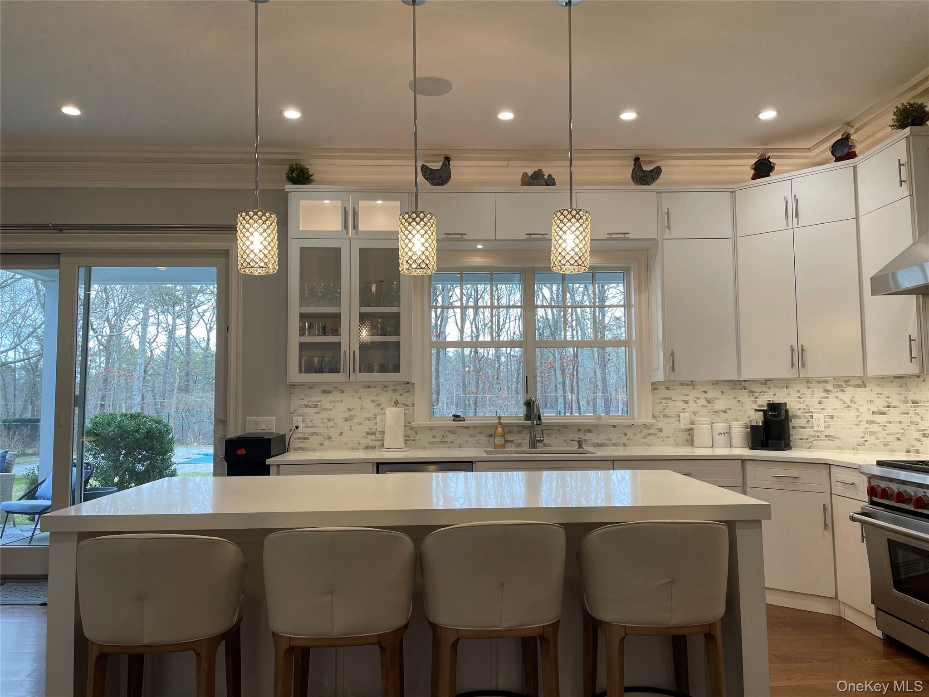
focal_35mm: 26
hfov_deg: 67.3
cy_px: 348
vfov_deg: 53.1
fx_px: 698
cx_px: 464
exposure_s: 1/120
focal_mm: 4.2
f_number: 1.6
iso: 50
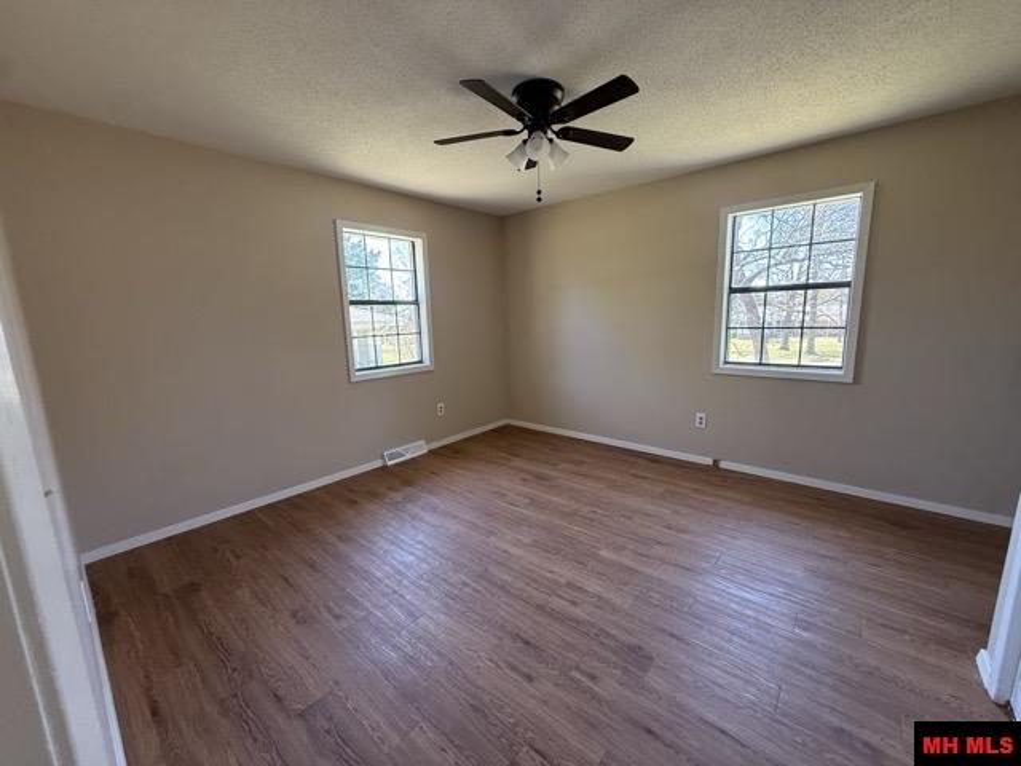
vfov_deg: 85.7
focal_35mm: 14
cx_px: 510
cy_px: 383
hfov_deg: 102.1
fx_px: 413
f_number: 2.2
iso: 250
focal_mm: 2.22
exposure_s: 1/99
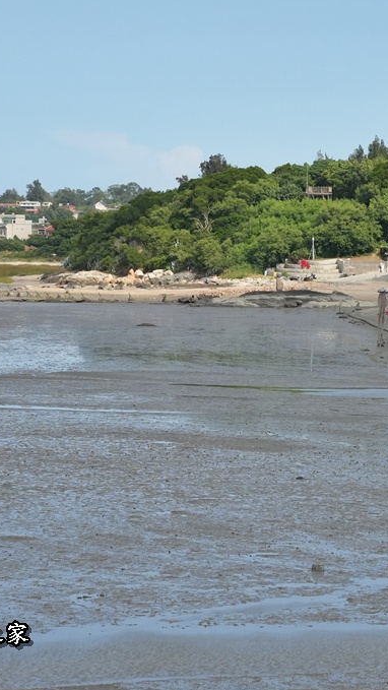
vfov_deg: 13.0
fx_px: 3036
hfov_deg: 7.3
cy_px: 345
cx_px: 392
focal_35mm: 166
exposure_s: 1/2500
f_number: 9
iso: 1600
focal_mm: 70
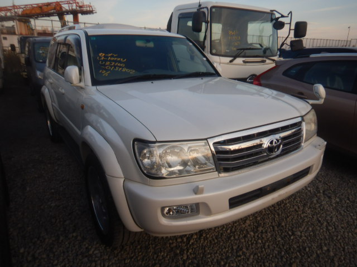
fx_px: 248
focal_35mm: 24
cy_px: 134
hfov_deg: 71.6
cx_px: 178
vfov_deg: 56.8
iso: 125
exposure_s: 1/100
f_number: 2.8
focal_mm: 4.3
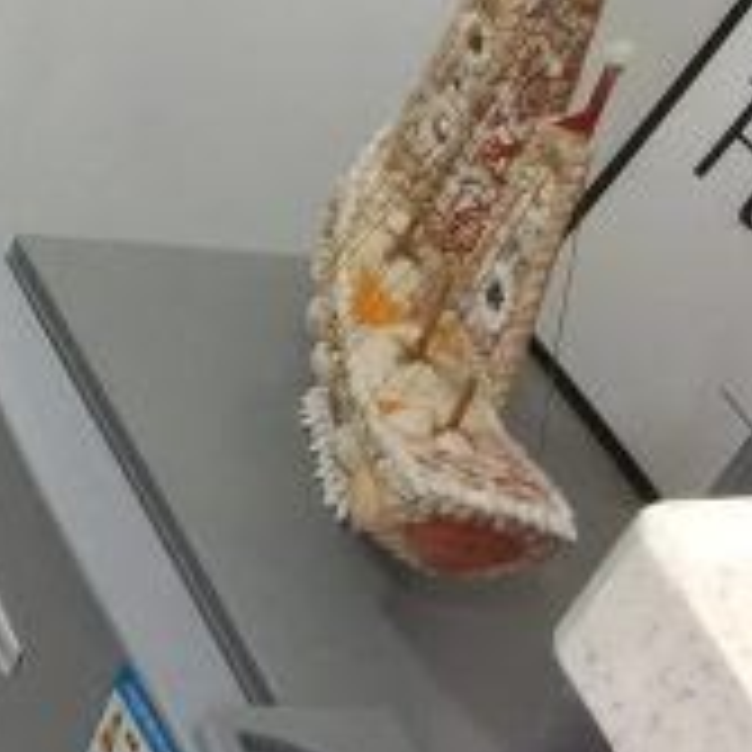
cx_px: -968
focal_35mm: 72
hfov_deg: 15.5
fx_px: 1770
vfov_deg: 21.5
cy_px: -252
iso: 250
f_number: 2.2
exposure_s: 1/33.3
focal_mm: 2.26
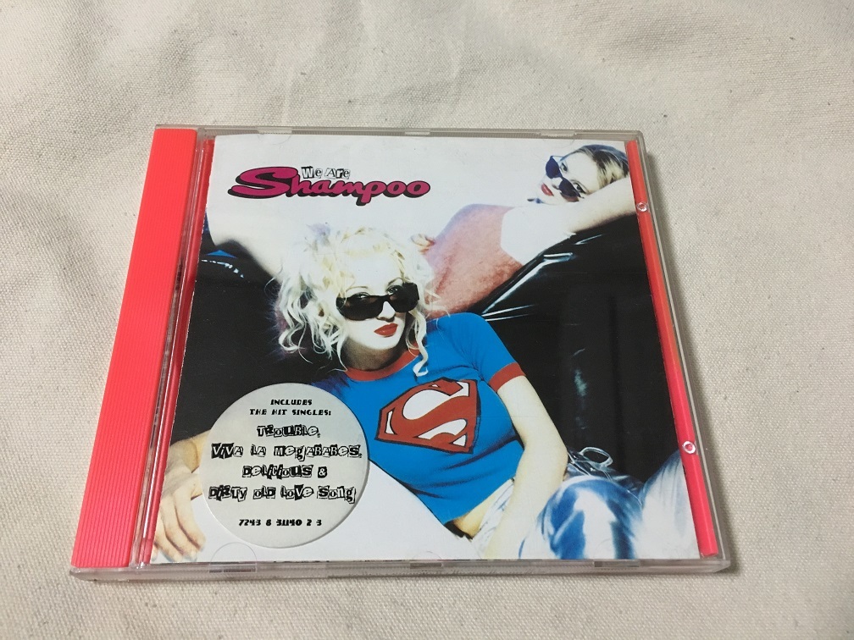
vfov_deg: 48.2
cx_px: 427
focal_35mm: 29
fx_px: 715
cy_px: 320
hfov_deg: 61.7
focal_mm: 4.15
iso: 160
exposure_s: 1/33
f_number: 2.2
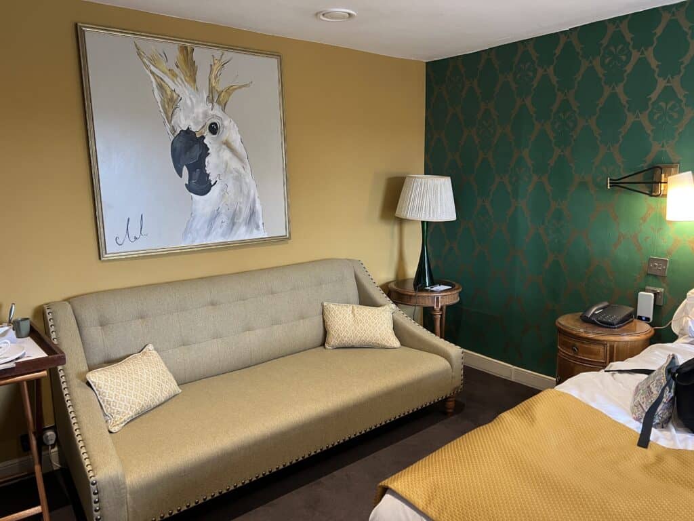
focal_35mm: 26
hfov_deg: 67.3
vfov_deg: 53.1
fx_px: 521
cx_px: 347
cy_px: 260
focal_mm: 5.7
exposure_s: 1/60
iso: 200
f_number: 1.5
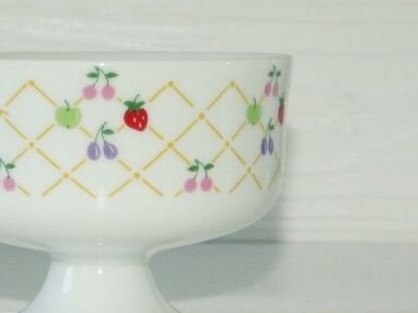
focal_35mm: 161
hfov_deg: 12.2
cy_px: 150
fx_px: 1943
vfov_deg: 9.2
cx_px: 104
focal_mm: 23.73
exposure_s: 1/100
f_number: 6.3
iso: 200
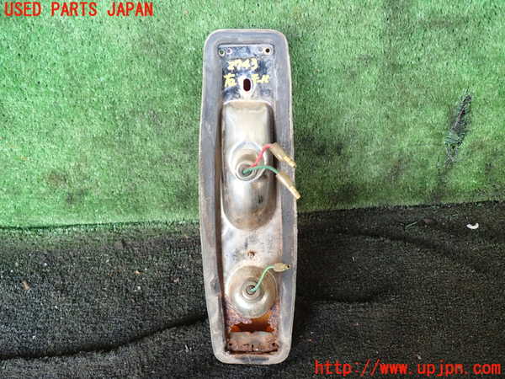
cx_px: 252
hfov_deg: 60.0
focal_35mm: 30
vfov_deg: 46.8
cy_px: 190
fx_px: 438
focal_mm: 5.4
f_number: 2.3
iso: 200
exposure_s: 1/50
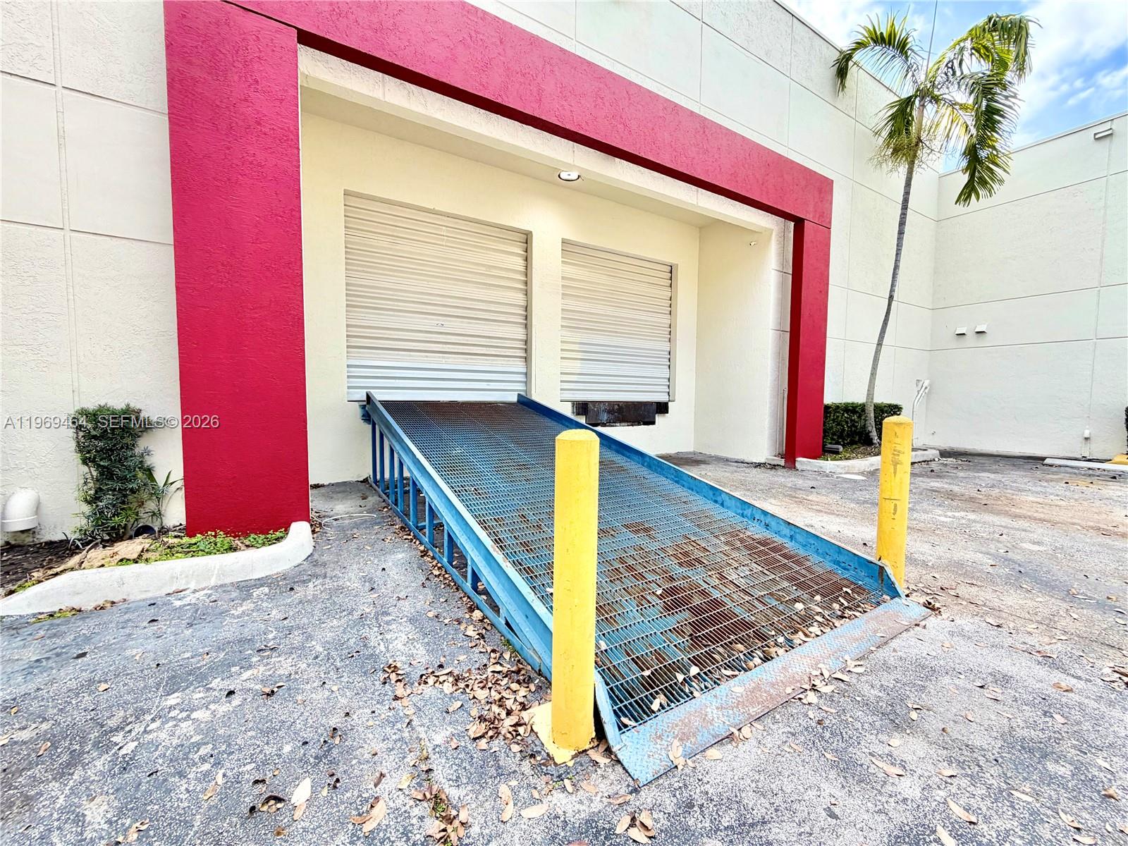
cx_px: 564
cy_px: 423
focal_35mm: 14
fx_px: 456
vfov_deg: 85.7
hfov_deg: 102.1
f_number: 2.2
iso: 40
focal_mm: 2.22
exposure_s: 1/502
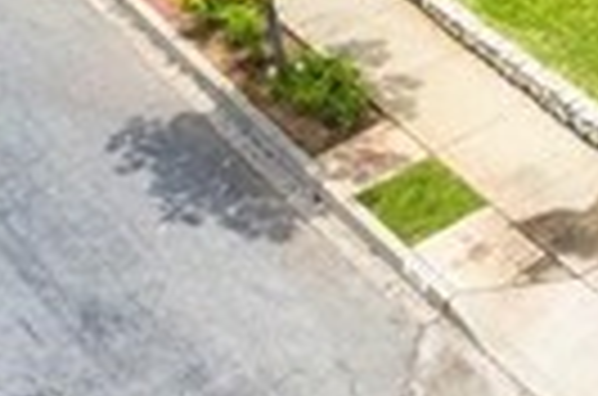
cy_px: -108
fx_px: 1757
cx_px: 1075
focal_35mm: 106
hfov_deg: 16.3
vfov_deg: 12.5
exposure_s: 1/1600
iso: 110
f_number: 2.8
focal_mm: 8.38
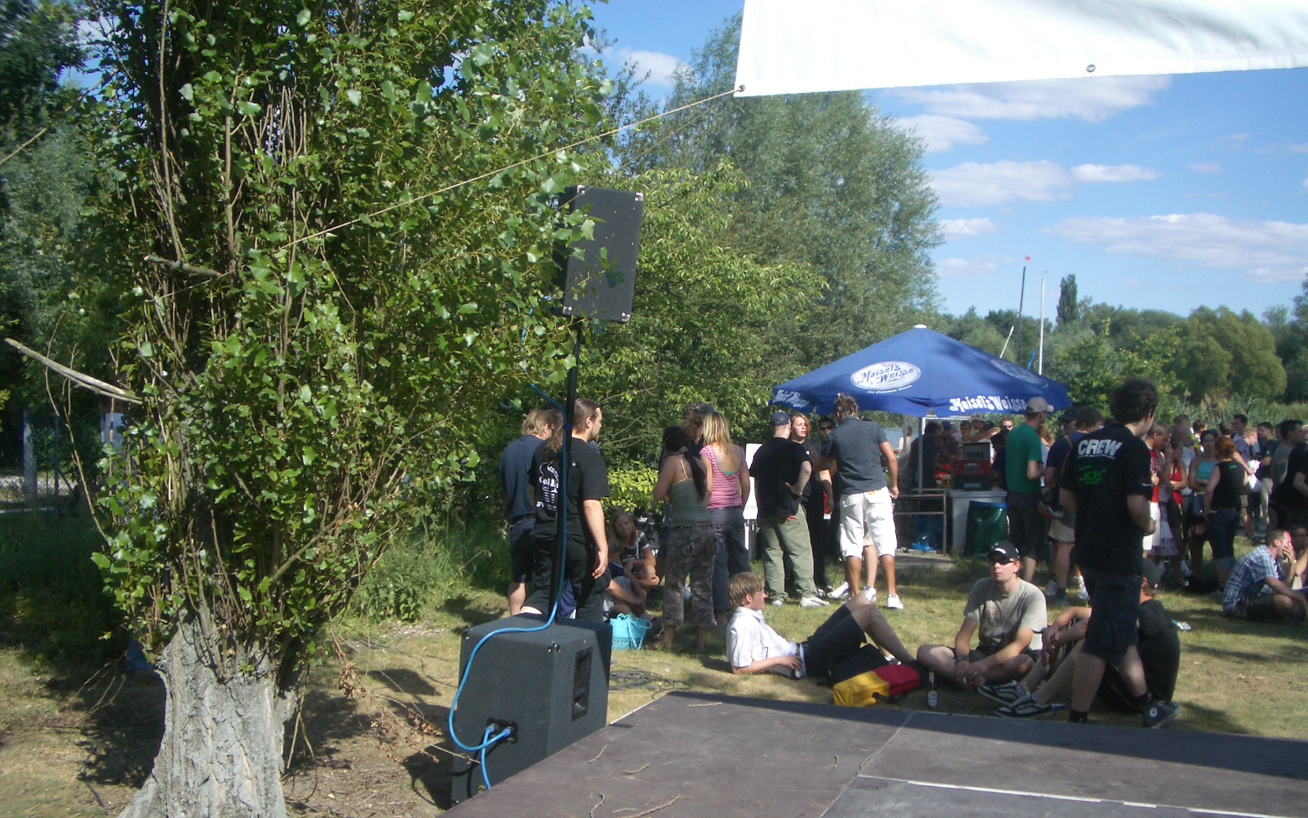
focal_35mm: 38
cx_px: 639
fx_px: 1354
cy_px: 462
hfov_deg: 51.5
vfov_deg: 33.5
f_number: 4.3
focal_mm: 5.8
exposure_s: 1/400
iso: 50
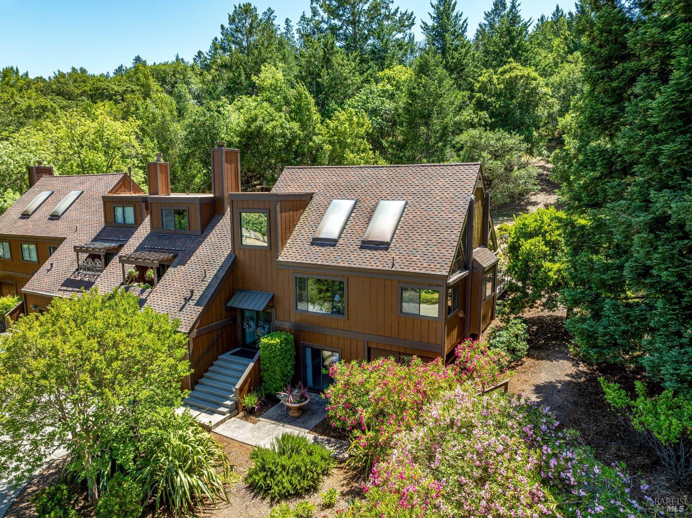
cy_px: 259
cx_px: 346
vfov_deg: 56.8
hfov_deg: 71.6
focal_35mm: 24
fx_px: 479
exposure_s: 1/200
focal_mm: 12.29
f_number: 5.6
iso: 100
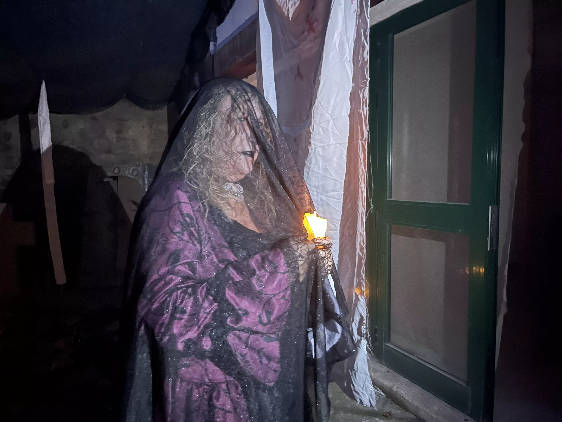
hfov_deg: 67.3
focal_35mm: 26
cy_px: 211
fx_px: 422
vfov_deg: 53.1
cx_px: 281
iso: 1600
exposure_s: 1/5
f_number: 1.6
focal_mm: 5.1
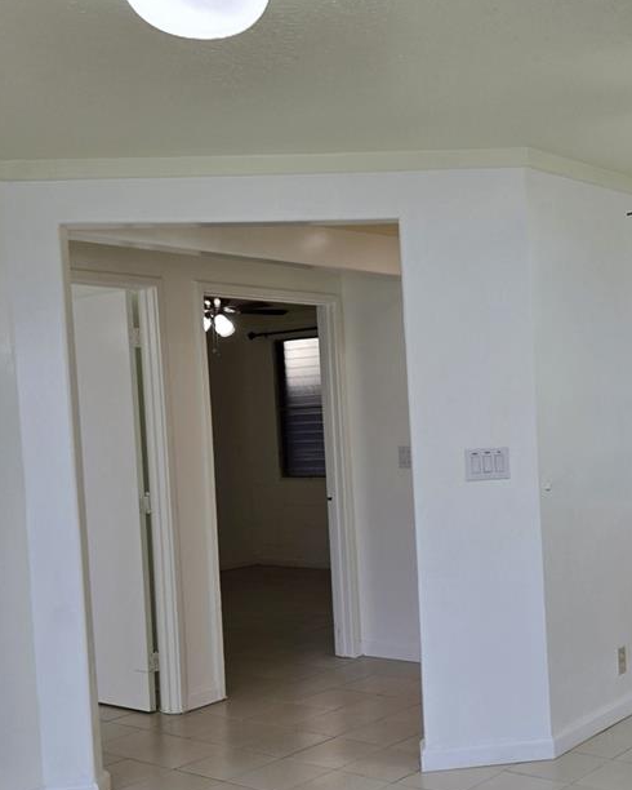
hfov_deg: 33.3
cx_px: 493
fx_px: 1028
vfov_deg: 41.9
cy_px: 457
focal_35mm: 44
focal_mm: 5.4
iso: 40
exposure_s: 1/120
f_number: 1.8
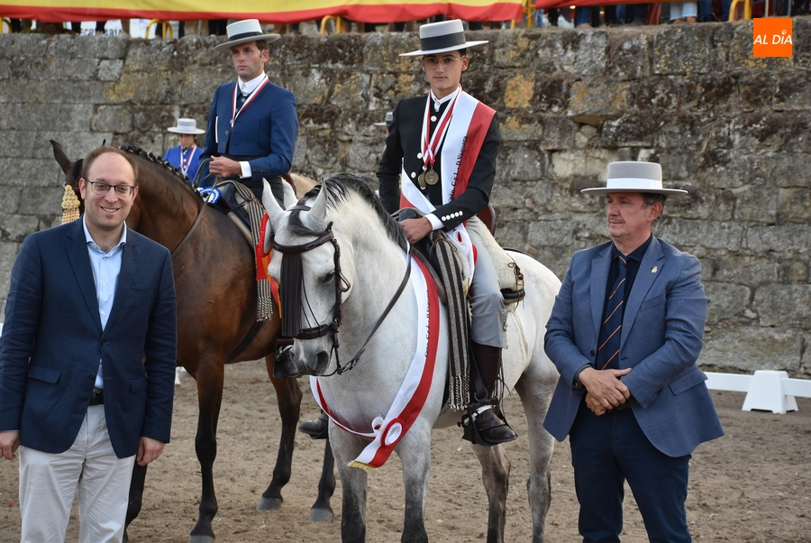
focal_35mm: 84
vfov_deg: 16.3
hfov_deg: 24.2
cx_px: 406
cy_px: 272
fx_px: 1894
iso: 400
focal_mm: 56
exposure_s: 1/100
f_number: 5
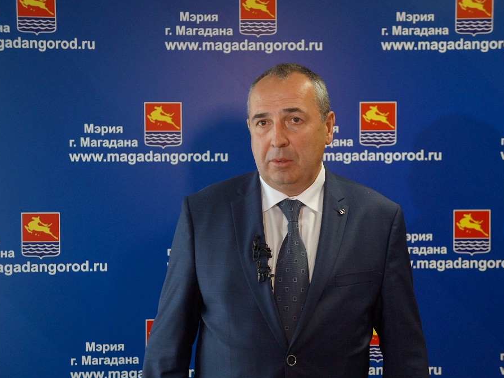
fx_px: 1216
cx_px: 279
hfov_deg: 23.4
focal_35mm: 84
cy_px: 189
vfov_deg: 17.7
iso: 2000
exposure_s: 1/160
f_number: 5
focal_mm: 51
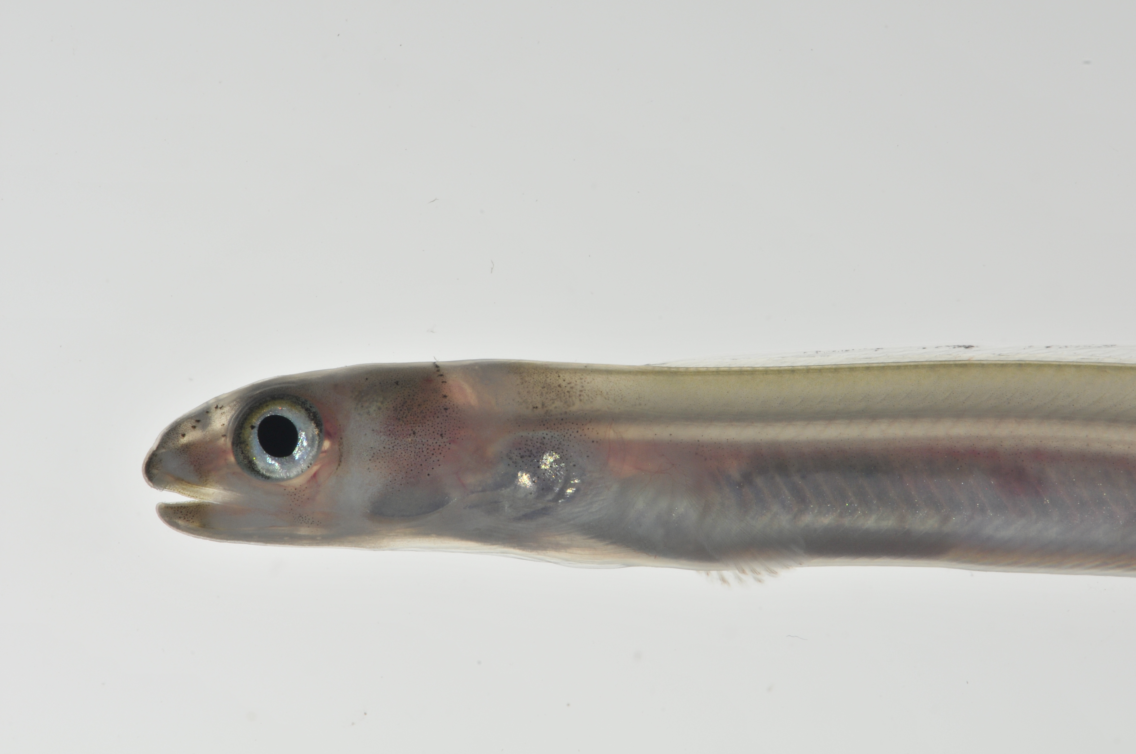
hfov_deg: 13.1
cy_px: 377
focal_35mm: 158
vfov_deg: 8.7
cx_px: 568
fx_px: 4964
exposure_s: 1/60
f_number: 25
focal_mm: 105
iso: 200
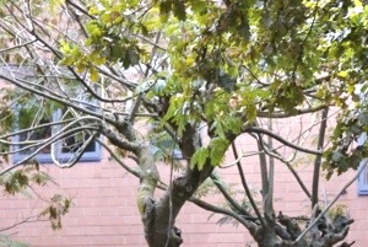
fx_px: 2754
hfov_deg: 7.6
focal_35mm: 269
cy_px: 127
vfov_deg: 5.1
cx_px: 236
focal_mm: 50
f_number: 5.6
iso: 320
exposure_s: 1/80
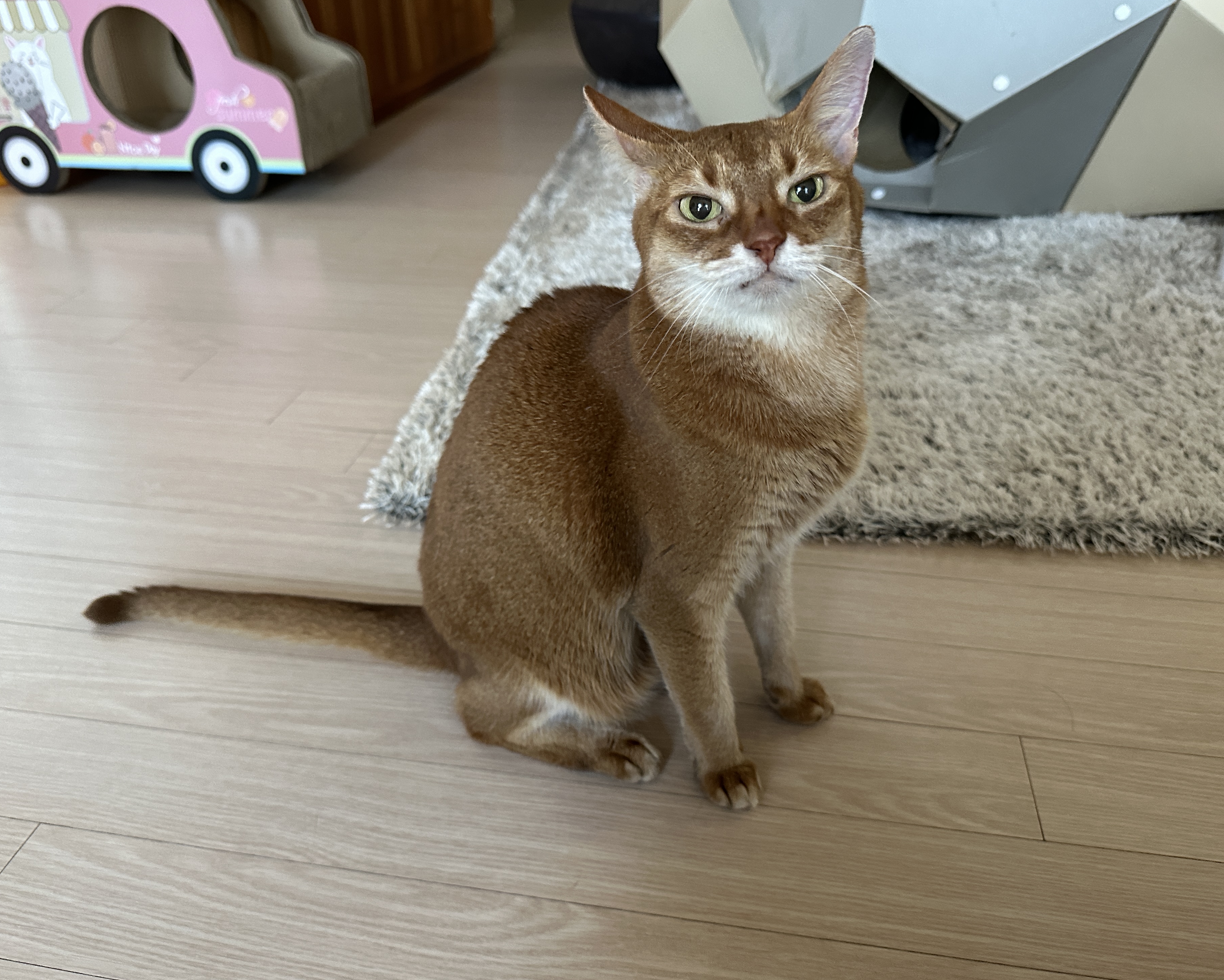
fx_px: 942
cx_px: 605
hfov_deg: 66.0
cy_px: 473
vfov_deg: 54.9
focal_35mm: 26
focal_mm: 6.86
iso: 400
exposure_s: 1/60
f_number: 1.78
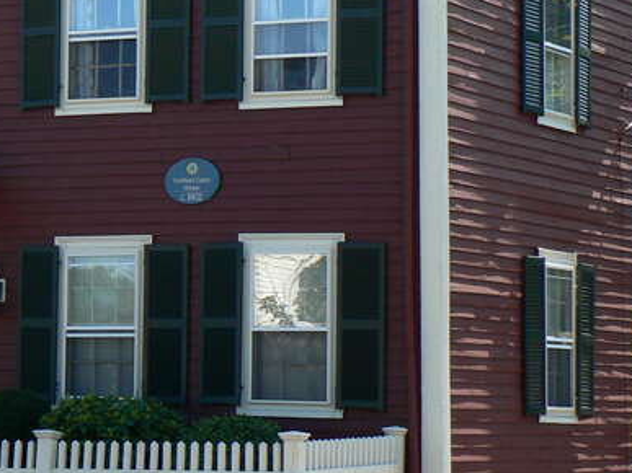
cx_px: 29
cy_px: 80
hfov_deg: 12.8
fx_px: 2793
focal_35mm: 153
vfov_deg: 9.7
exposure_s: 1/250
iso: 100
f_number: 5.6
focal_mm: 12.4
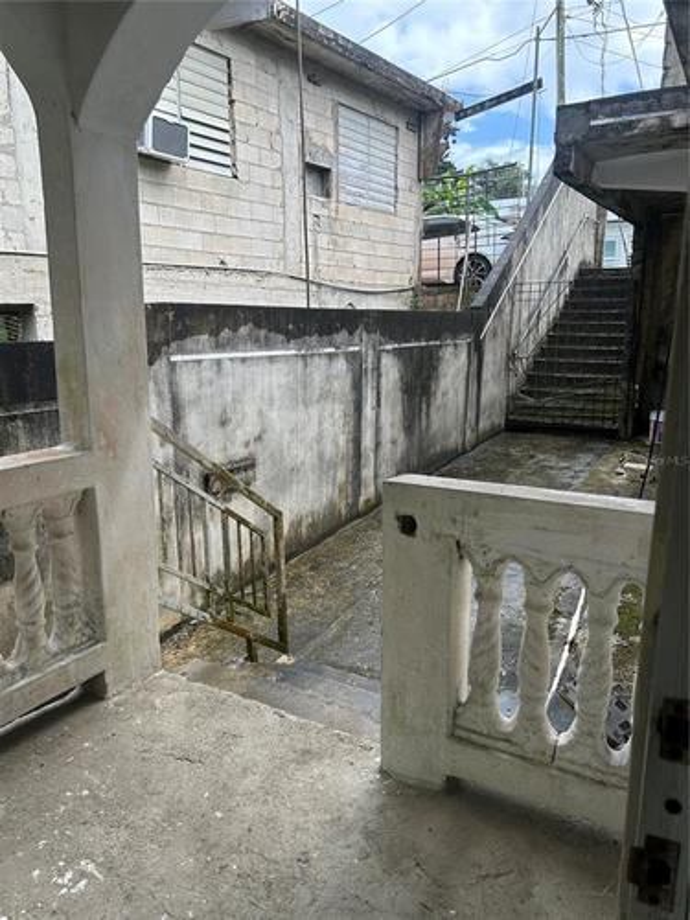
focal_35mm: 26
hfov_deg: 53.1
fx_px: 691
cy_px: 460
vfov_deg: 67.3
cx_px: 345
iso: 50
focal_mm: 5.7
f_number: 1.5
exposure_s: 1/1112
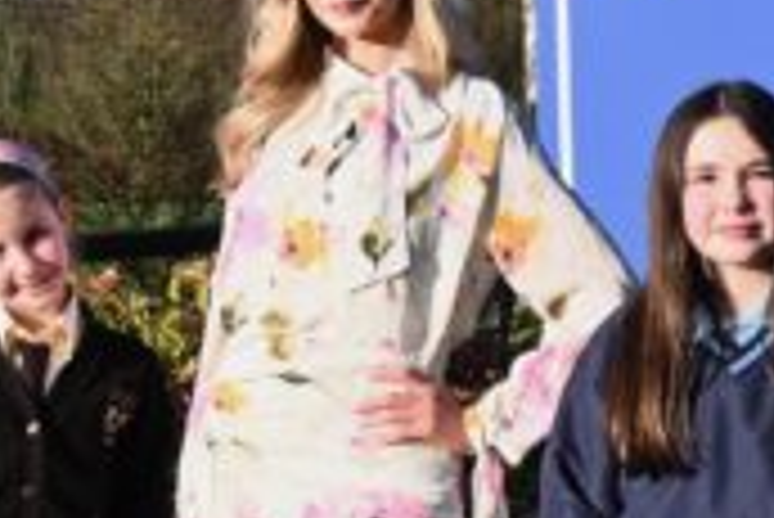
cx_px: 279
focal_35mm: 184
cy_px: 504
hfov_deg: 11.2
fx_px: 3962
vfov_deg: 7.4
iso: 100
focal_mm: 27.5
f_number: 6.3
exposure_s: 1/320
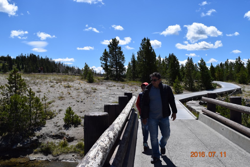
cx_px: 125
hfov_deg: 57.2
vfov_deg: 39.9
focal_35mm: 33
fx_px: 229
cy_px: 84
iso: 200
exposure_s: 1/400
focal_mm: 22
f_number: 10
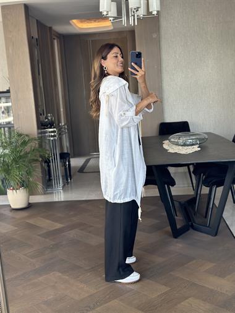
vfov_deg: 39.6
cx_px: 118
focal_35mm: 48
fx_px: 434
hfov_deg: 30.3
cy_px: 156
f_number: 1.78
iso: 125
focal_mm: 6.86
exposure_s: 1/82
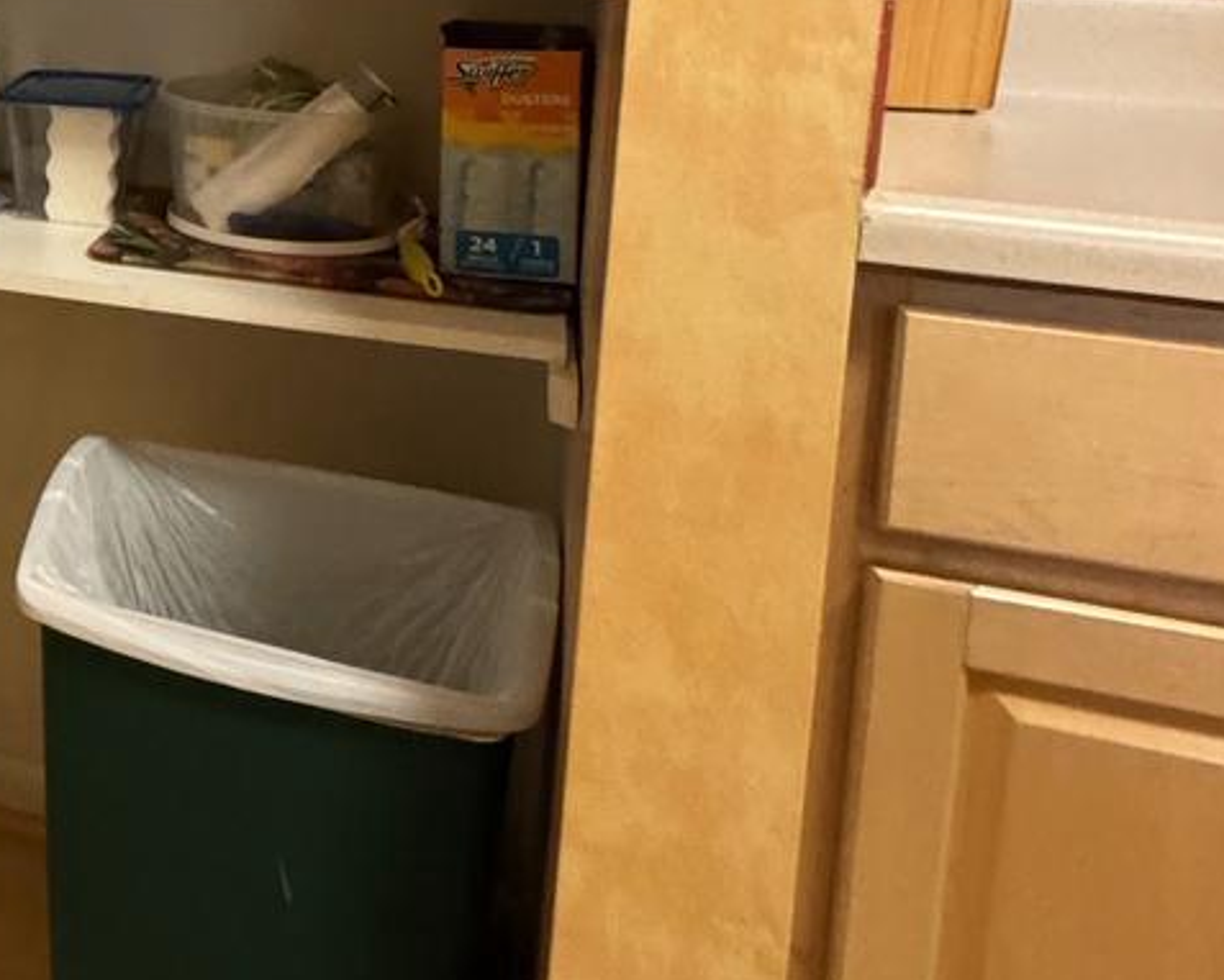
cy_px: 10
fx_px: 1595
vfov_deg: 31.7
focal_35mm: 44
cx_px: -200
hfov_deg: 34.6
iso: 800
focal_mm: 2.22
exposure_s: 1/60
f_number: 2.2
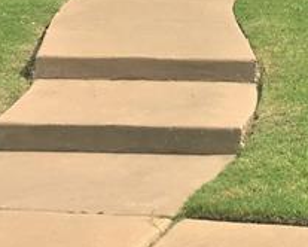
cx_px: 439
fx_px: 1277
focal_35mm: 140
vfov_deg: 10.3
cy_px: -223
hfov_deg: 13.1
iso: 25
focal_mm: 4.15
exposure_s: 1/1304
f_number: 2.2
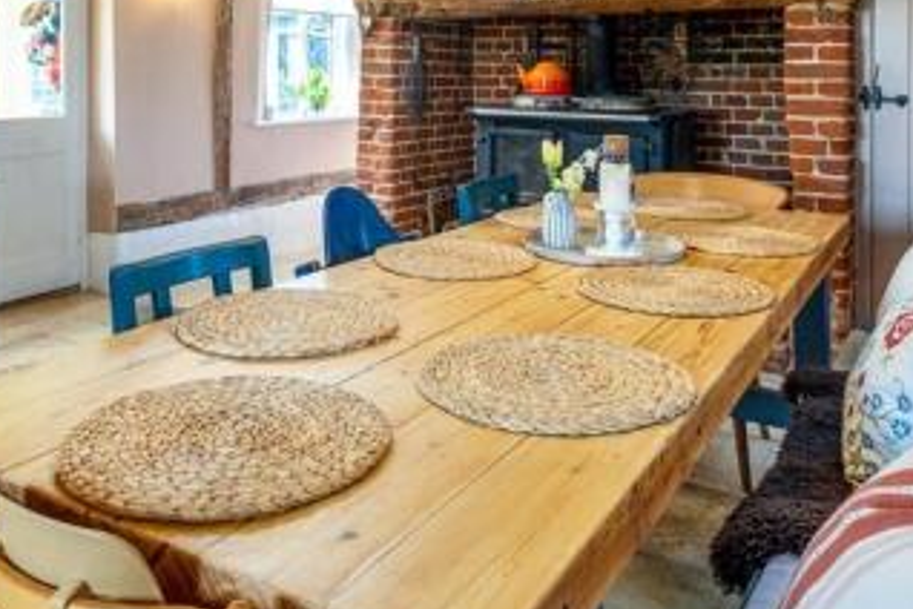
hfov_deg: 57.0
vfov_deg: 37.7
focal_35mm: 33
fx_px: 837
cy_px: 79
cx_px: 398
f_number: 7.1
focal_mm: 10.5
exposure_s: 1/10
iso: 250
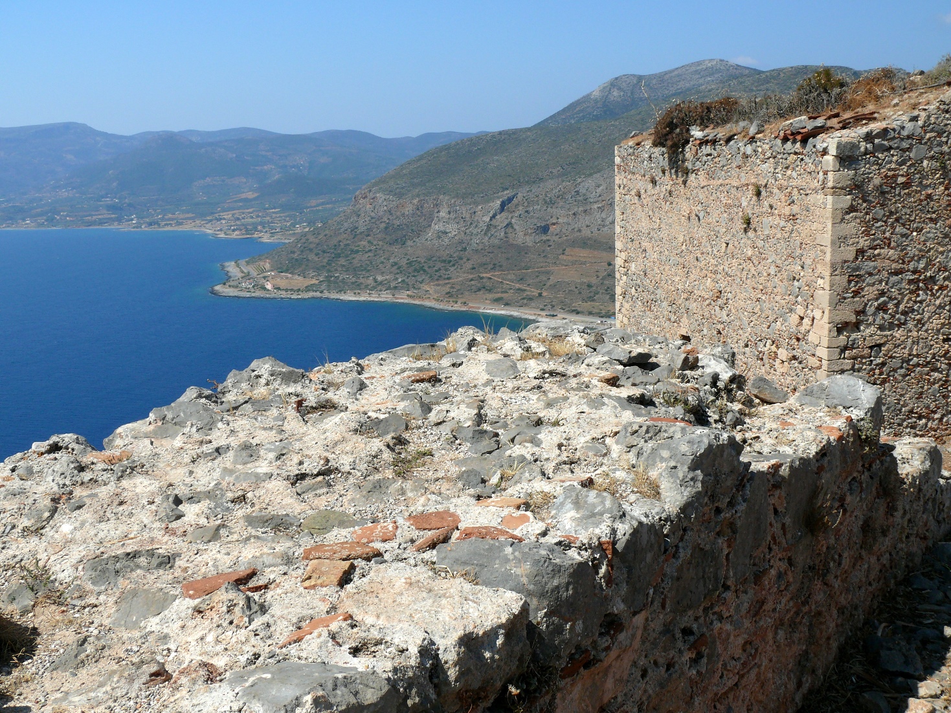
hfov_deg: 52.6
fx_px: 962
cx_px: 476
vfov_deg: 40.7
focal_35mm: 35
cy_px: 356
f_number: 5.6
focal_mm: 7.4
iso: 100
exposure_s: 1/320
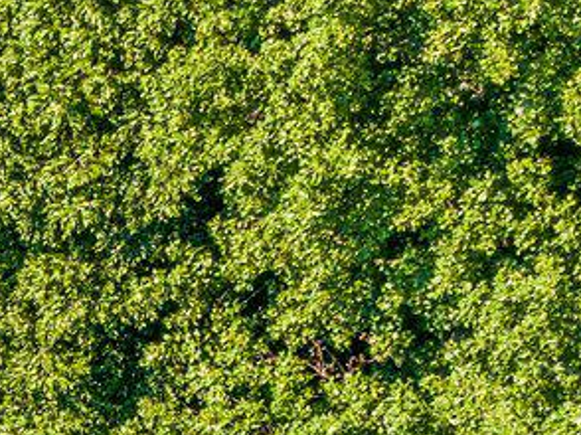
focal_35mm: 167
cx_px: -804
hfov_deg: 10.3
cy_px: 1349
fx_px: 2801
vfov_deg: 7.6
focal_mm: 12.29
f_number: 4
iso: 100
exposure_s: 1/80
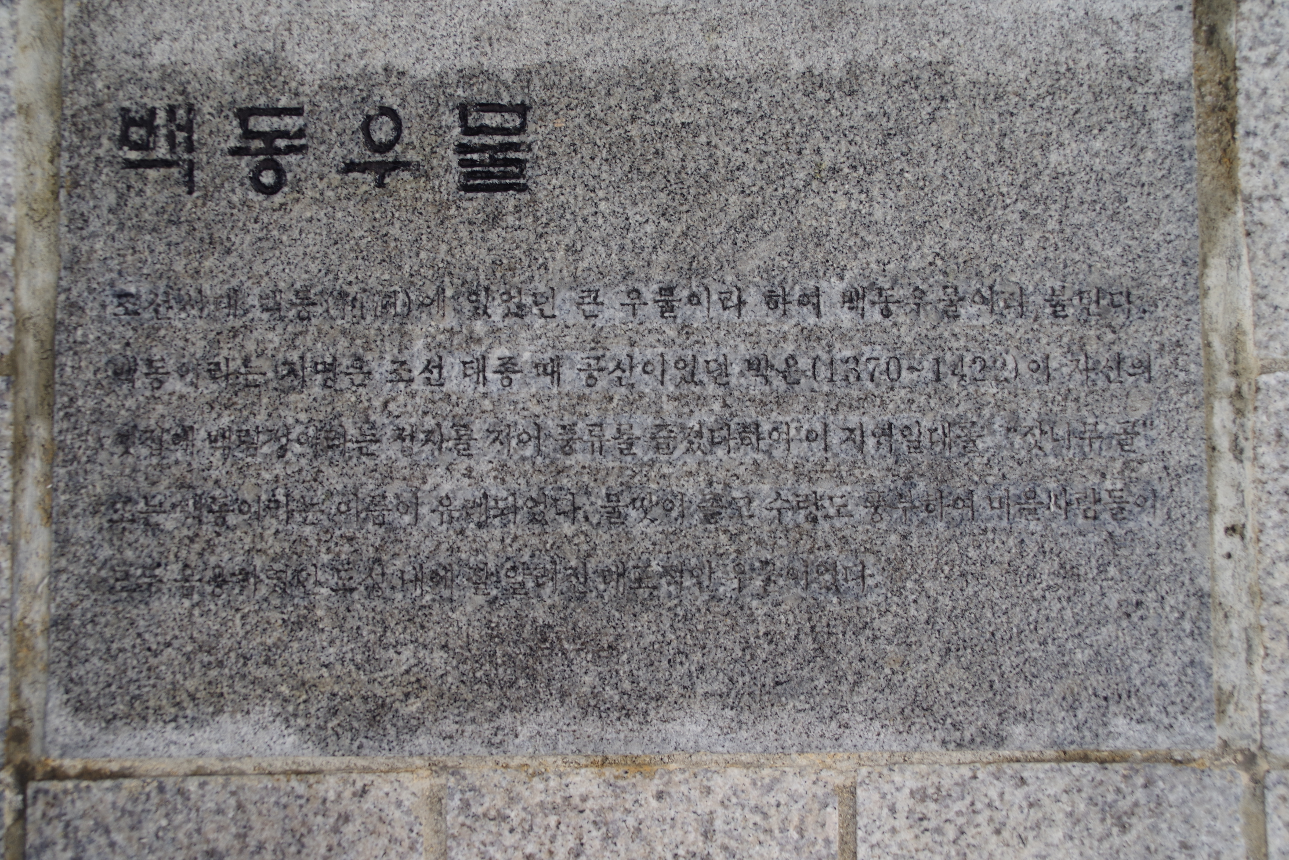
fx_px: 1396
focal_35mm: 39
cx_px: 644
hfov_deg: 49.6
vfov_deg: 34.2
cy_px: 430
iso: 100
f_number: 5
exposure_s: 1/100
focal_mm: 26
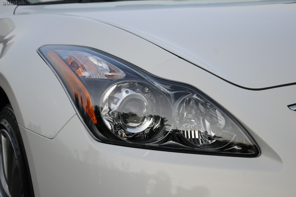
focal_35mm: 78
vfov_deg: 17.5
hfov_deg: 26.0
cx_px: 148
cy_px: 98
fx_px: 641
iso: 2000
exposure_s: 1/2000
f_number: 5.6
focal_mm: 52
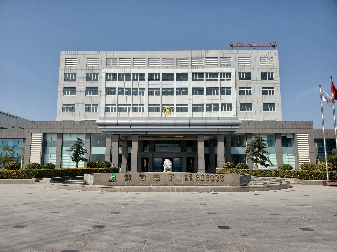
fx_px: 253
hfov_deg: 67.3
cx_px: 168
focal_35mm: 26
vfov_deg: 53.1
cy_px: 126
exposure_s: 1/2628
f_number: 2.4
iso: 50
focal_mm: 4.3
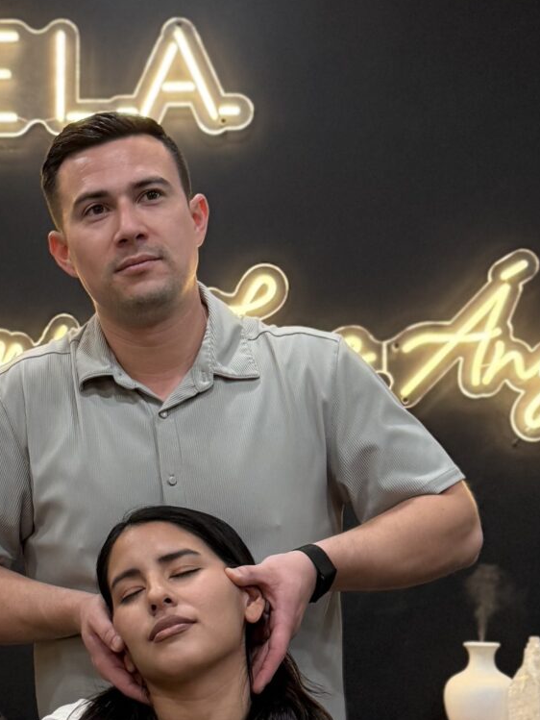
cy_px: 455
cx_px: 132
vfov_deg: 23.8
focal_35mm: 82
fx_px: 1705
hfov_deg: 17.9
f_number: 1.8
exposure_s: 1/149
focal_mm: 6.8
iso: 400
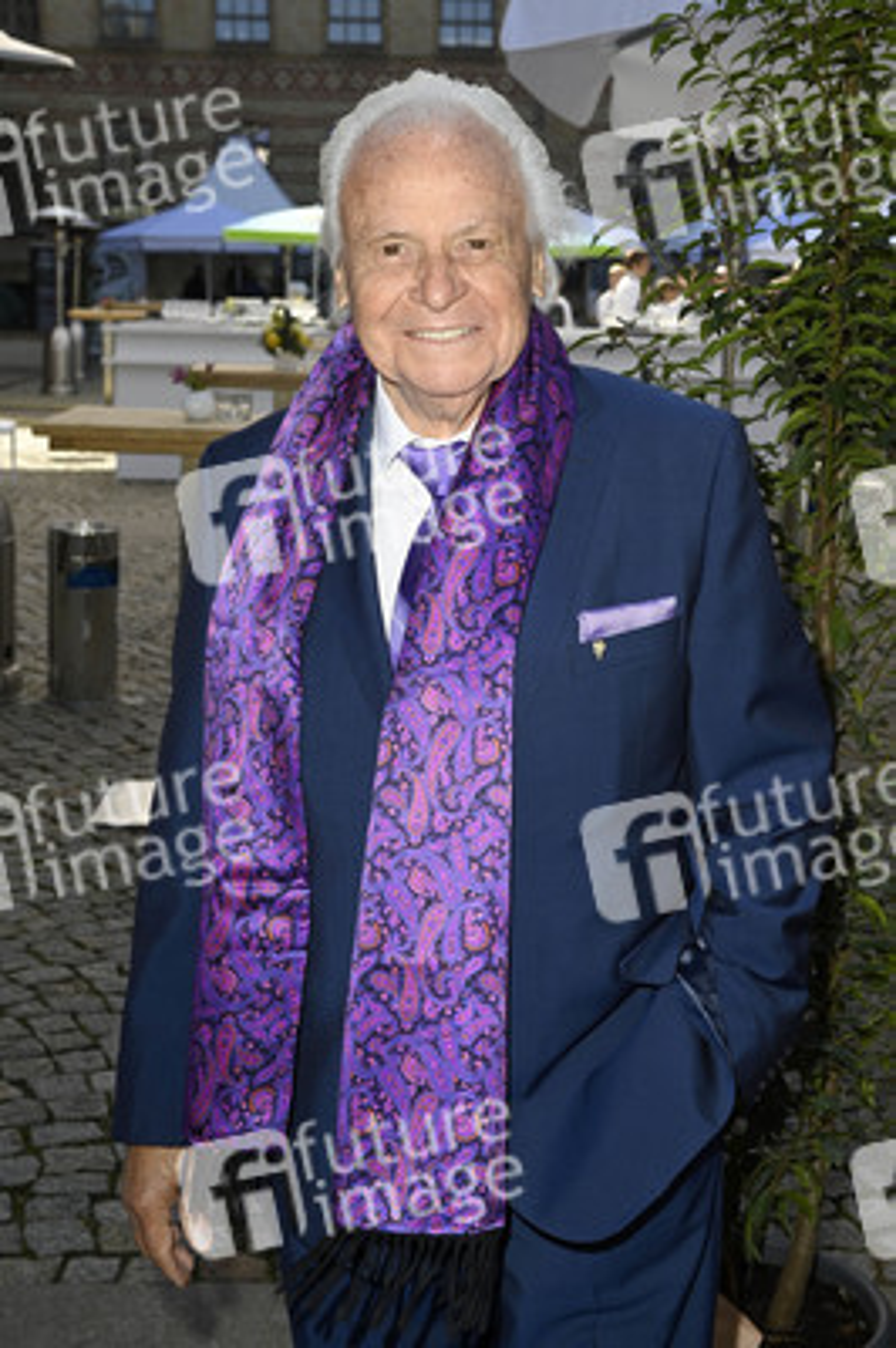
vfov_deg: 39.6
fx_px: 1870
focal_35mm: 50
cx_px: 448
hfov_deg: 26.9
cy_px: 674
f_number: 8
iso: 200
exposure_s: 1/250
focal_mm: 50
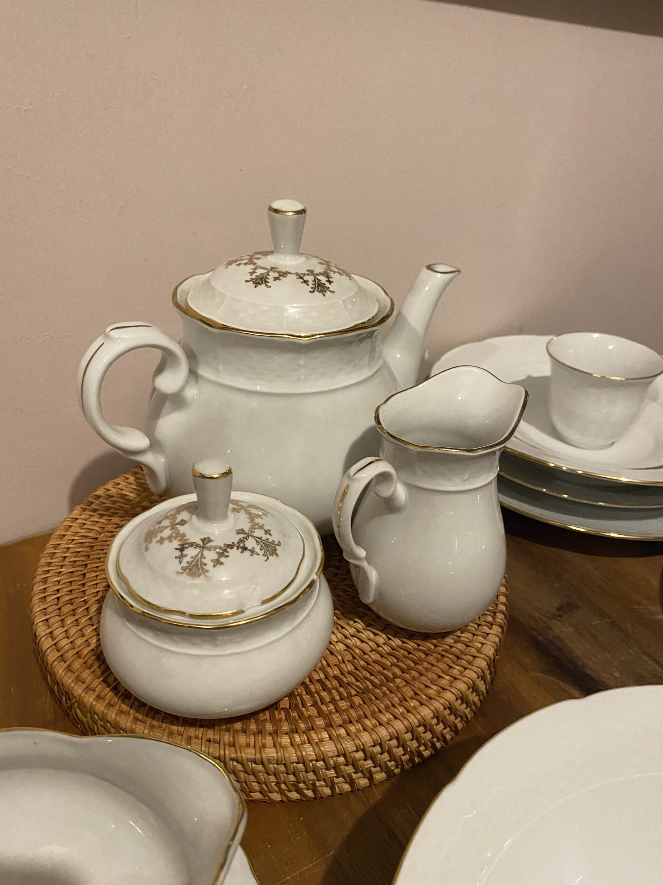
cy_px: 442
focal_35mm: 26
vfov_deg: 67.3
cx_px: 332
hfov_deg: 53.1
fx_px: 664
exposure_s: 1/60
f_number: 1.8
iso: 500
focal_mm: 4.25
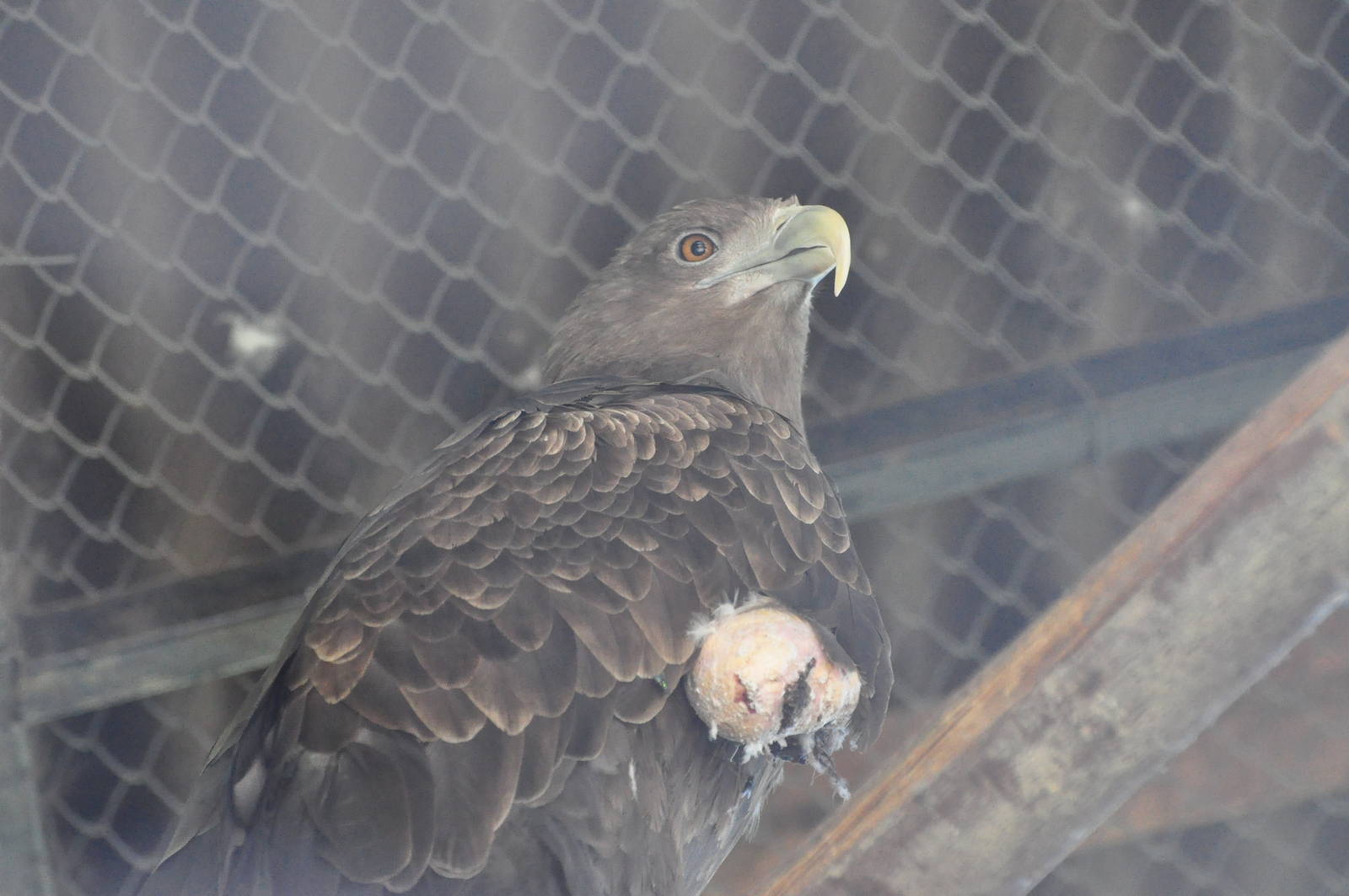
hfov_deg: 7.6
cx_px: 674
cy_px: 448
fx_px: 10106
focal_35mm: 270
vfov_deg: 5.1
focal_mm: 180
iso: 3200
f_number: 5
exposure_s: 1/400
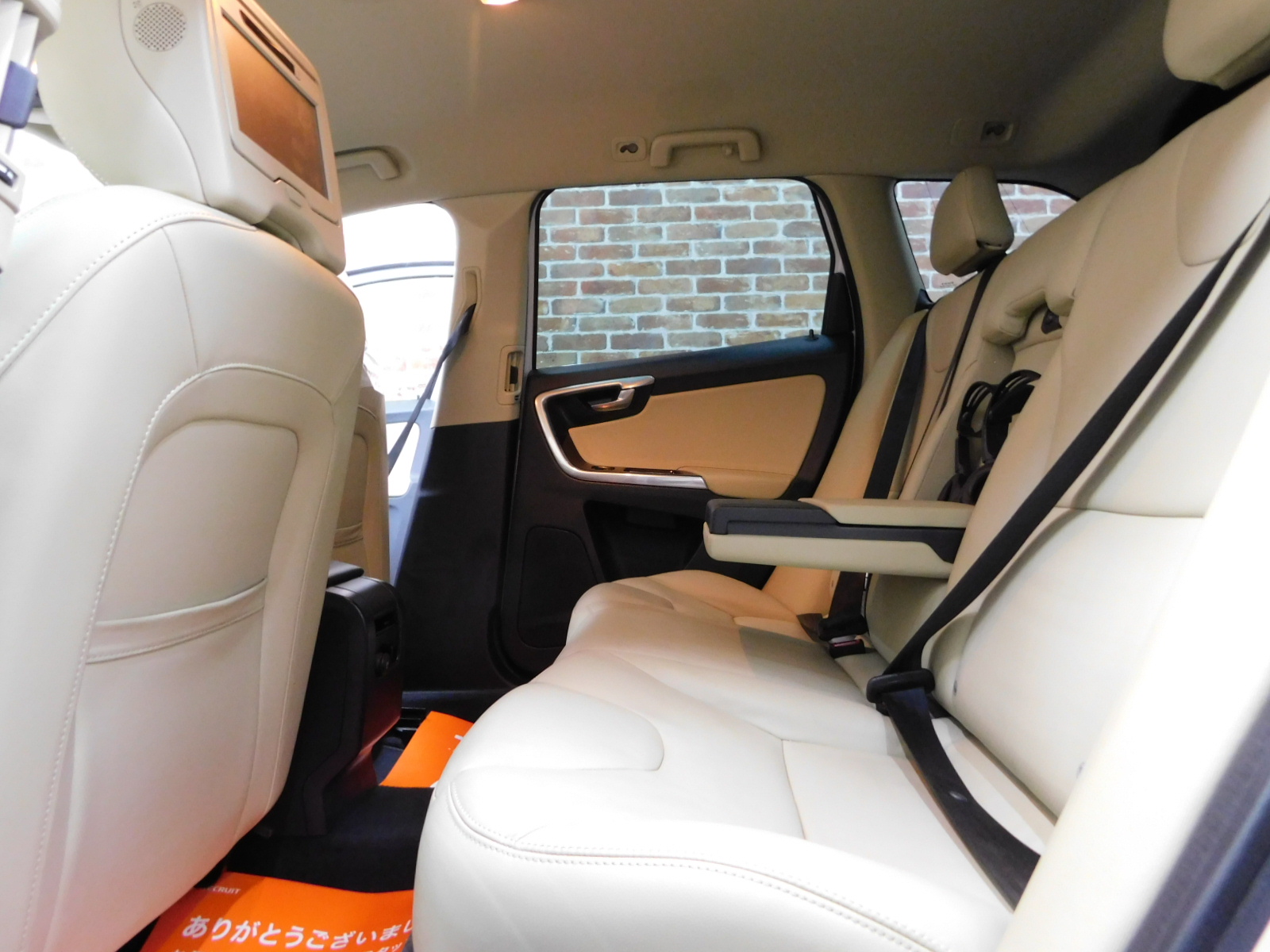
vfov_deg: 58.9
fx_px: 844
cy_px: 476
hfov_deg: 73.9
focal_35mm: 23
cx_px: 635
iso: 500
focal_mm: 4
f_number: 3
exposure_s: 1/8
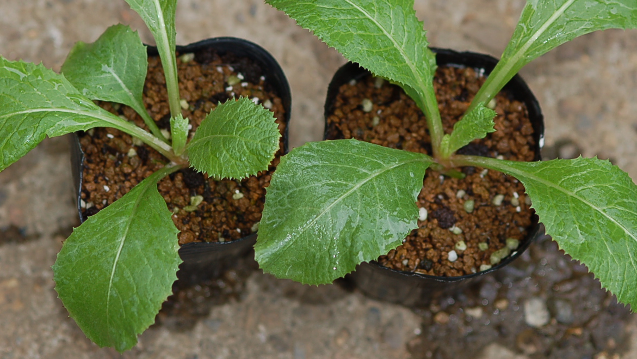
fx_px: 3576
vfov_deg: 5.7
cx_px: 317
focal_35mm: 212
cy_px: 99
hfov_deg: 10.2
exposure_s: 1/250
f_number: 4
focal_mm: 105
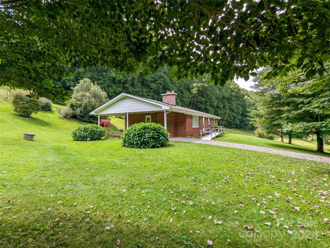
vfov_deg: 78.2
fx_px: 153
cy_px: 124
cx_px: 165
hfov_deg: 94.4
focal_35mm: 16
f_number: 2.2
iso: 51
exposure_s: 1/700
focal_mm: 2.35
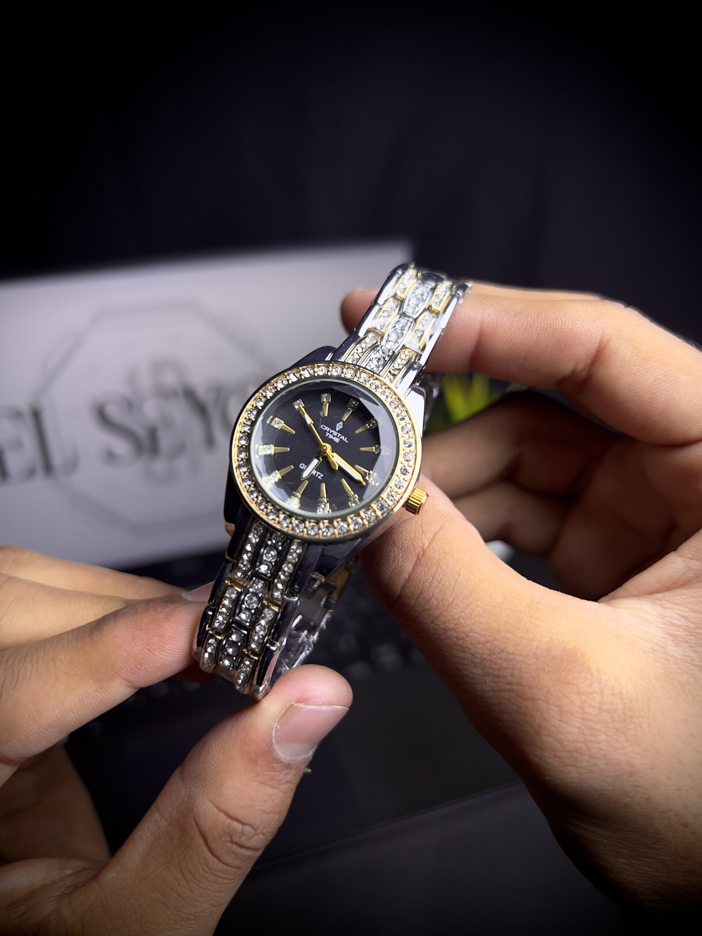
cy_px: 468
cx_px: 351
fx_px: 703
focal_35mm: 26
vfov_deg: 67.3
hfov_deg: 53.1
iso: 50
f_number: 1.5
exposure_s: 1/371
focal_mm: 5.7
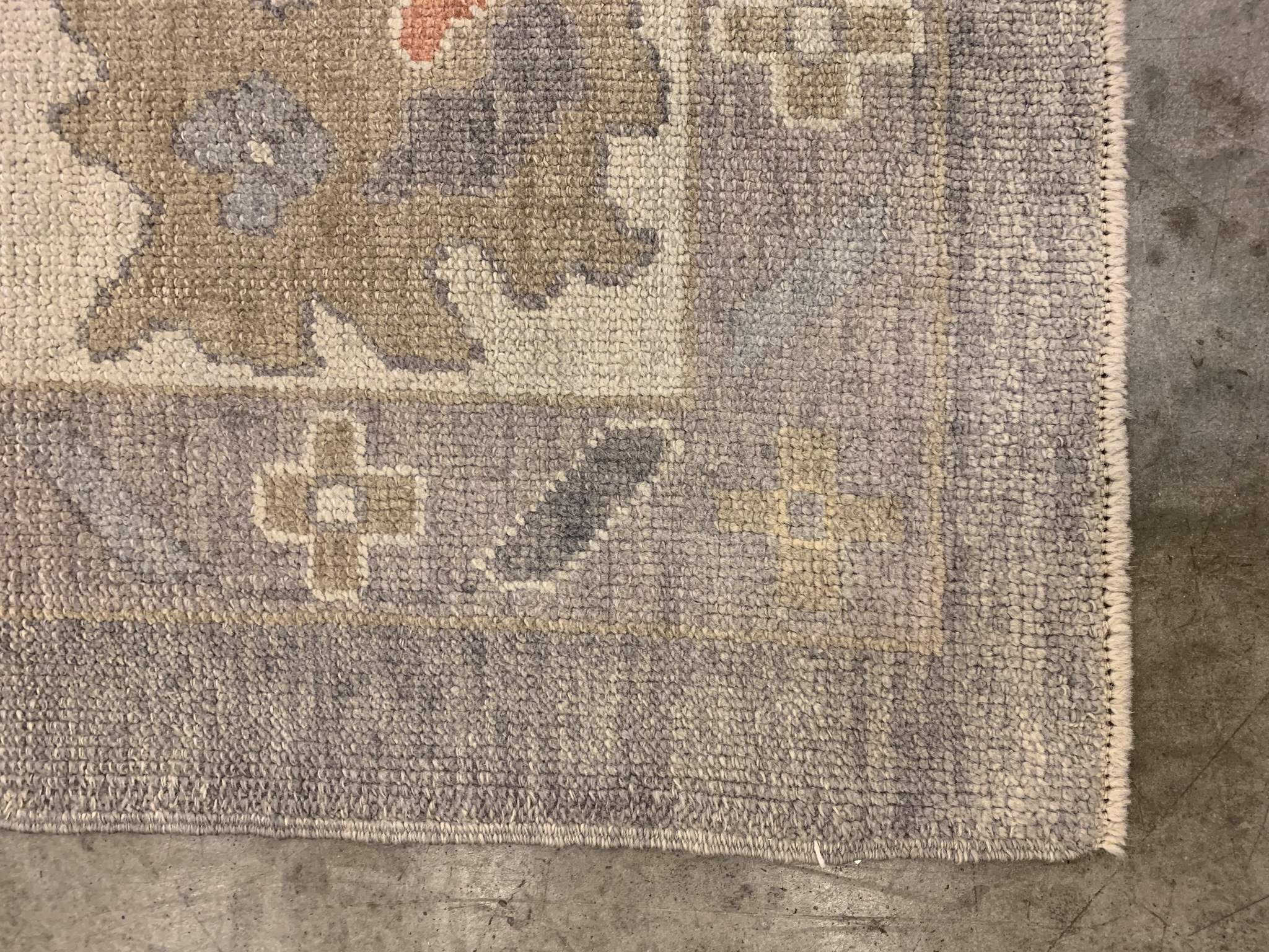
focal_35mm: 26
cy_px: 476
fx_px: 953
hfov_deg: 67.3
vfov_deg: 53.1
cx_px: 634
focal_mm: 4.25
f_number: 1.8
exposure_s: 1/60
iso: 160
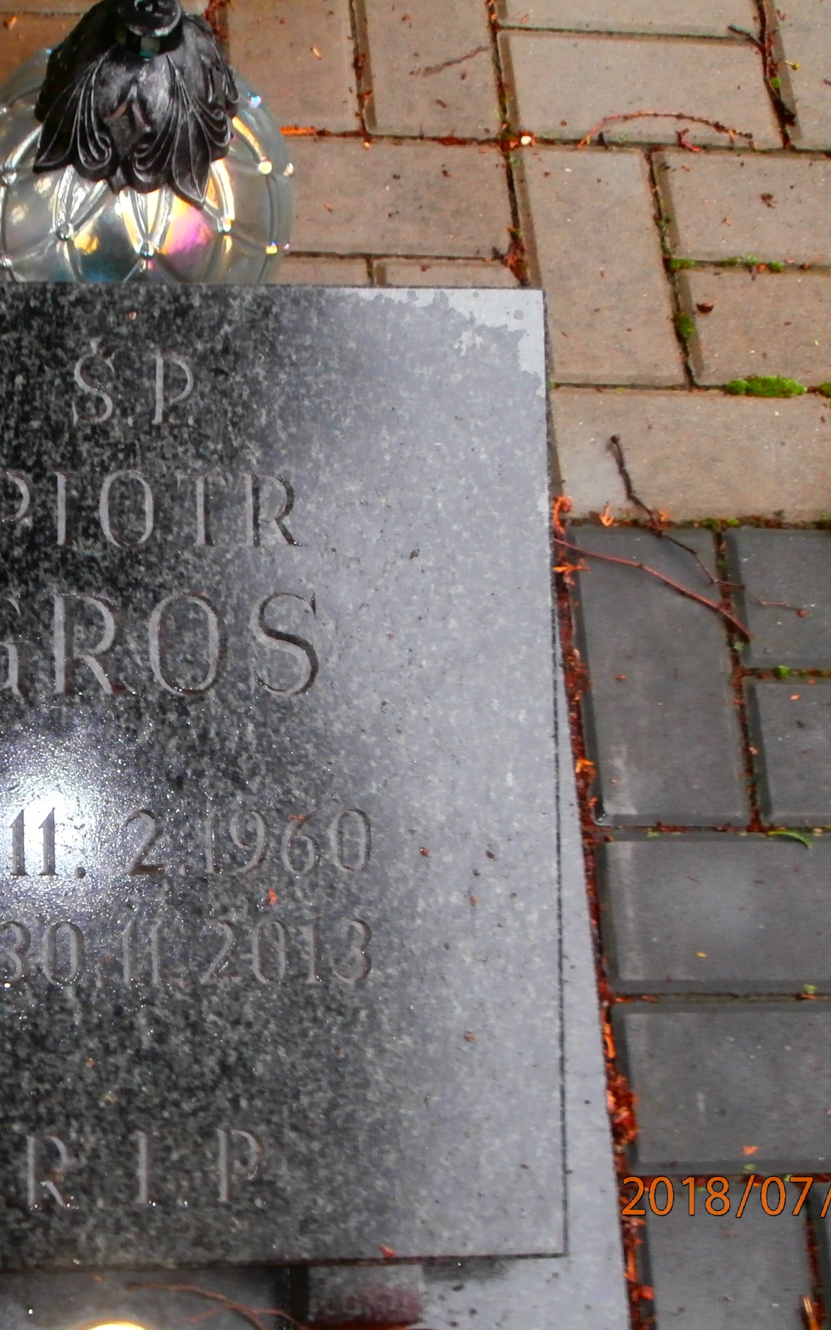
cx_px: 109
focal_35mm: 54
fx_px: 1957
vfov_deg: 37.5
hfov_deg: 23.4
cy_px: 667
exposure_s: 1/40
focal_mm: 6.67
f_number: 3.9
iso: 200
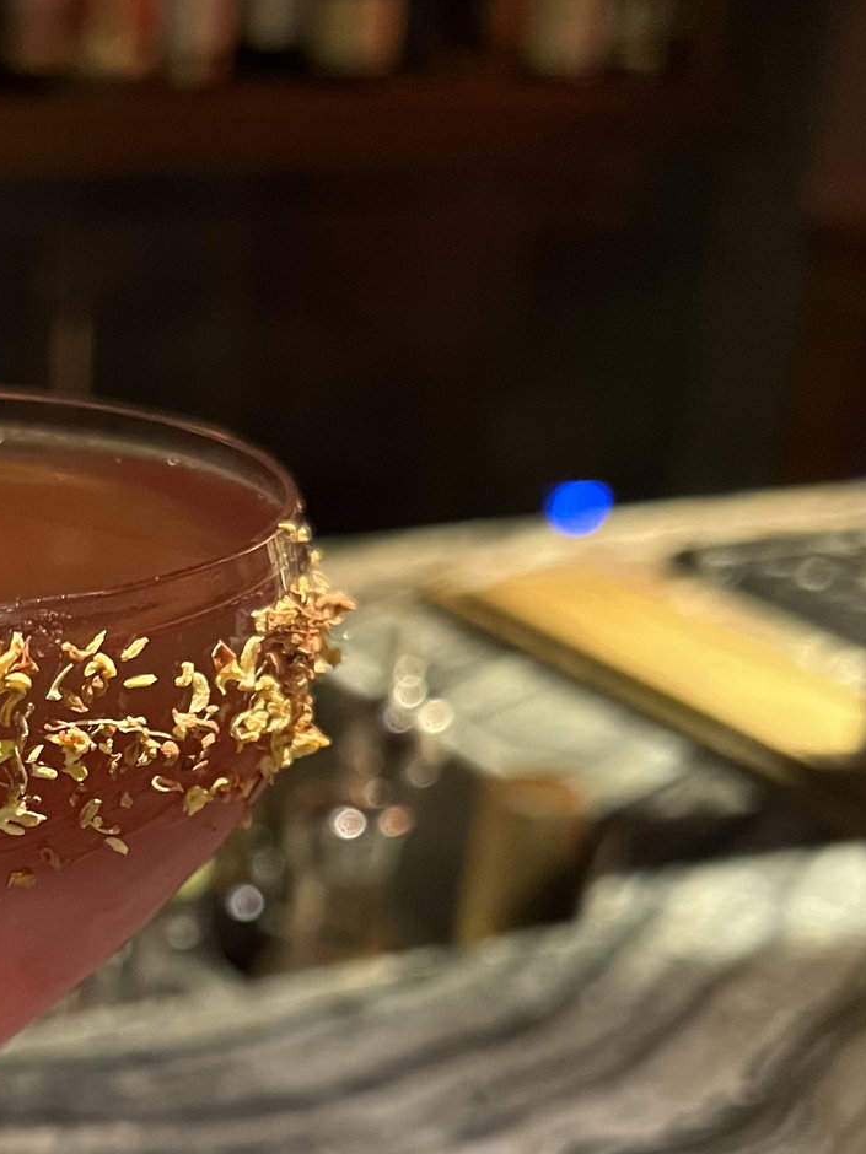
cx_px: -54
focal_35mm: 59
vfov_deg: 32.1
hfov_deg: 23.5
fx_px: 1968
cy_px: 853
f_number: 1.5
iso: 800
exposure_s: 1/30
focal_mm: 5.7
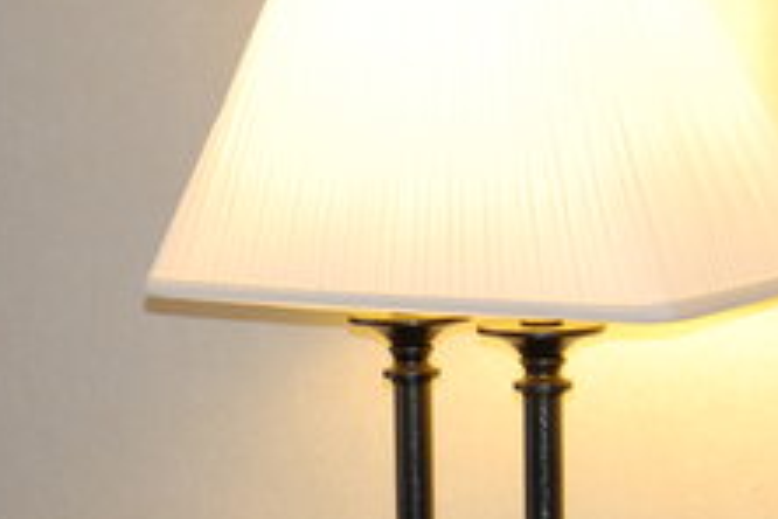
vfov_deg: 7.9
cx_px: 231
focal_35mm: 173
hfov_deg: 11.9
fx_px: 3738
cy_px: 556
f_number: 4.5
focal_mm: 32
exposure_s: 1/60
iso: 200
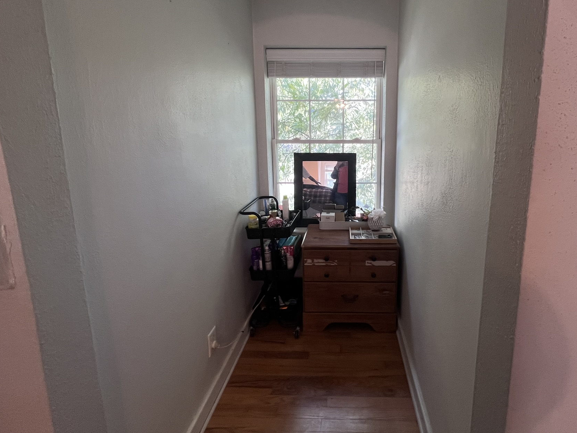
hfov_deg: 93.5
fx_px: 267
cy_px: 174
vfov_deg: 77.3
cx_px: 342
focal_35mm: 16
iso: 250
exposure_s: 1/120
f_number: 1.8
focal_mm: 1.57
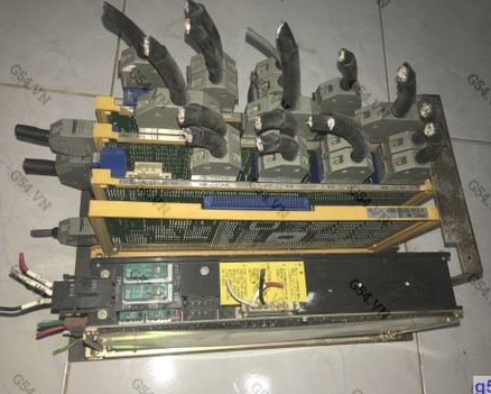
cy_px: 195
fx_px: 451
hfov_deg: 57.1
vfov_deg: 47.2
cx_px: 263
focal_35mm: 31
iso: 32
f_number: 2.2
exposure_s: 1/17
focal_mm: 4.15
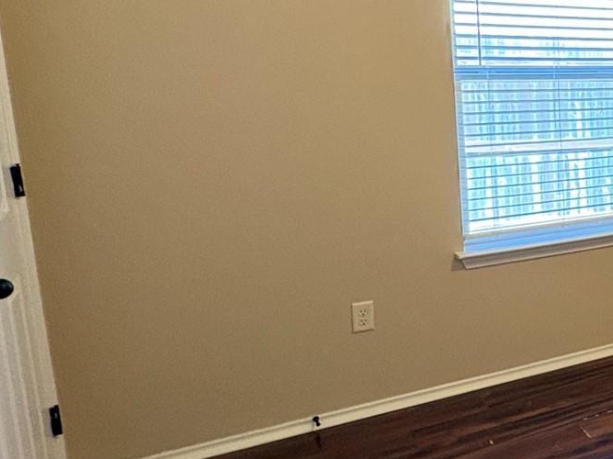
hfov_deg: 33.0
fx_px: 761
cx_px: 789
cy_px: 176
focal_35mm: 43
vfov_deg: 33.4
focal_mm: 2.22
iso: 500
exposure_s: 1/60
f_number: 2.2
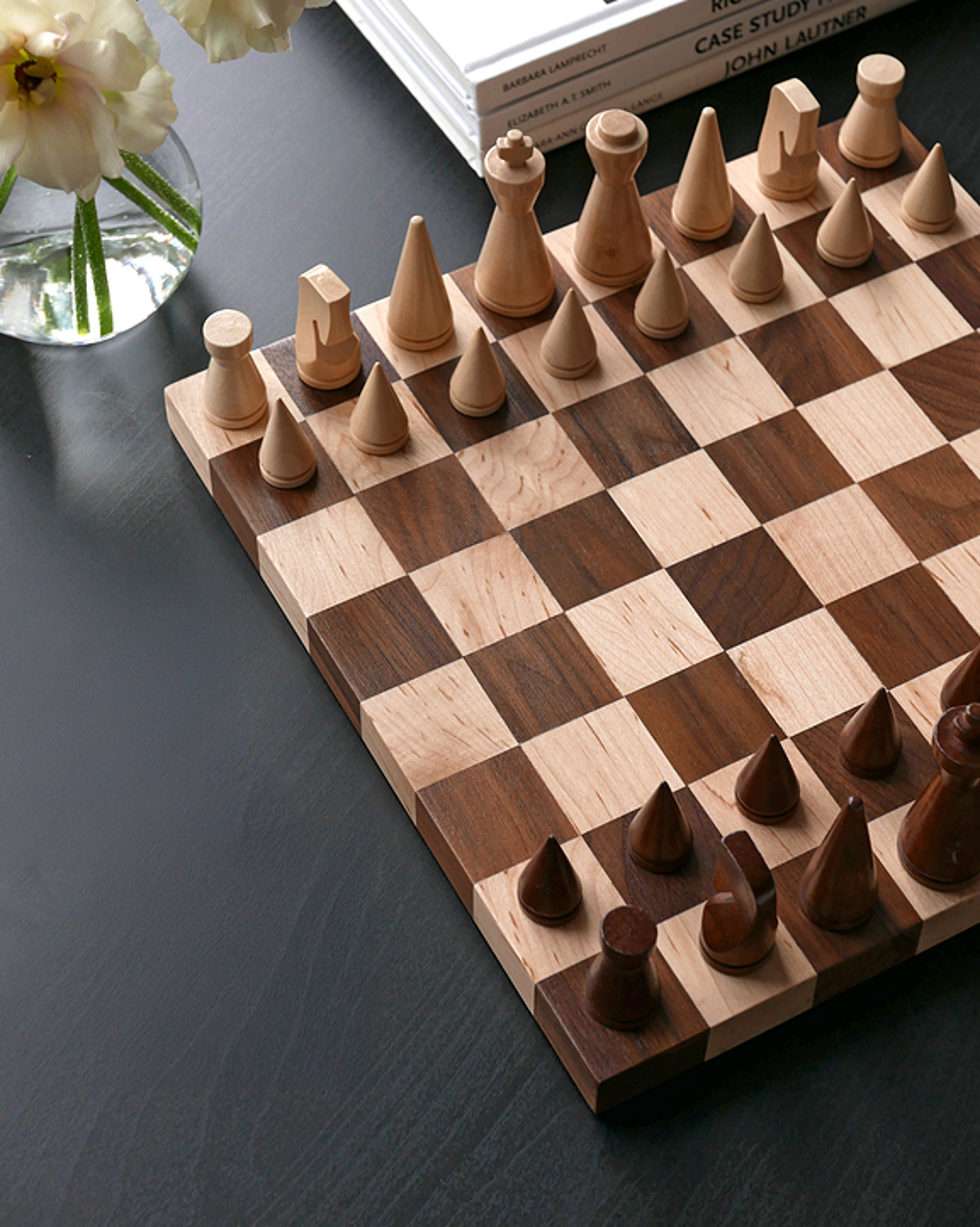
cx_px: 489
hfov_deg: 19.4
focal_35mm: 79
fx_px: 2866
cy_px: 516
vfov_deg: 24.1
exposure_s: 1/125
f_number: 5
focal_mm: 31.5
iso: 200
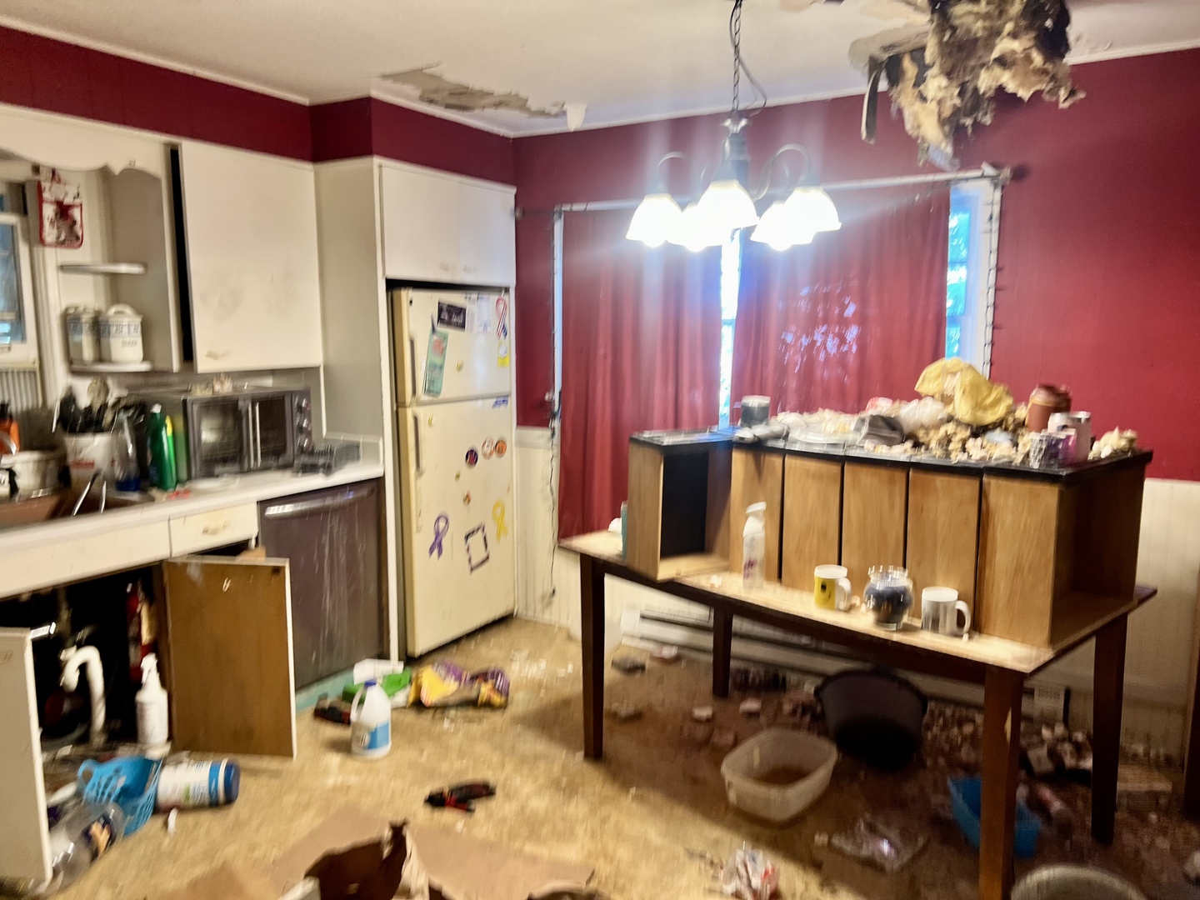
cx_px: 600
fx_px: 901
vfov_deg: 53.1
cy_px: 450
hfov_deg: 67.3
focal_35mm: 26
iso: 80
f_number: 1.5
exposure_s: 1/60
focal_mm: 5.7
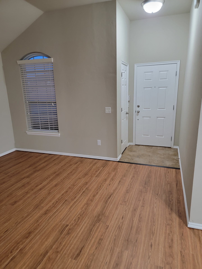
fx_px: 187
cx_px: 101
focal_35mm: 24
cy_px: 134
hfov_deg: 56.8
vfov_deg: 71.6
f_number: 1.8
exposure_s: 1/40
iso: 320
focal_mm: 6.7
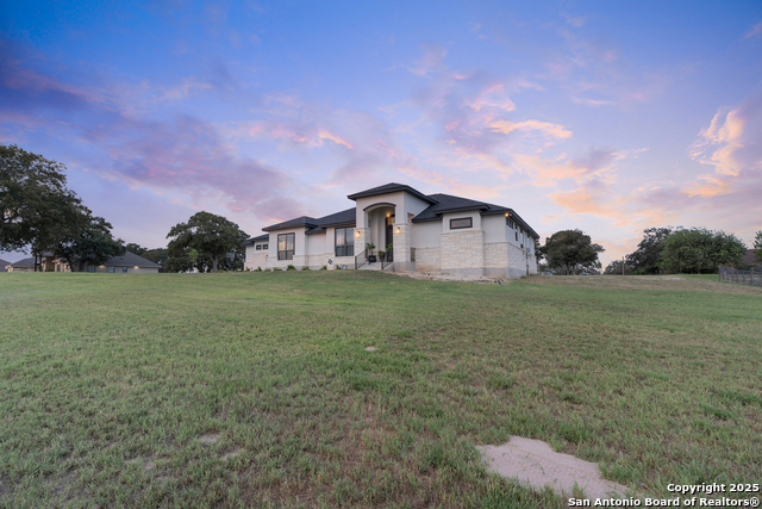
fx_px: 339
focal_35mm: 16
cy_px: 254
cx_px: 381
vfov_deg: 73.8
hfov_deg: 96.7
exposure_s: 1/125
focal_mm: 16
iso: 250
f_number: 8
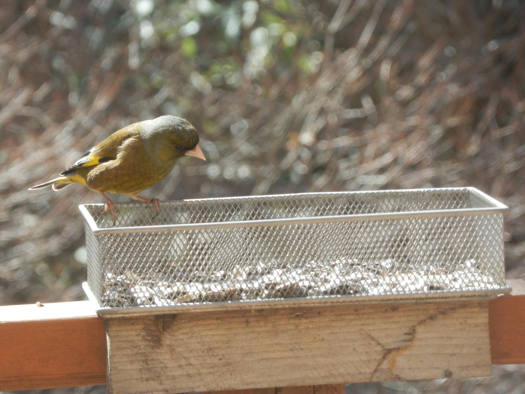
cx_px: 262
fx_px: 5536
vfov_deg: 4.1
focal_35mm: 365
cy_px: 197
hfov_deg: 5.4
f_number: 6.8
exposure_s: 1/200
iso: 400
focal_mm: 65.2
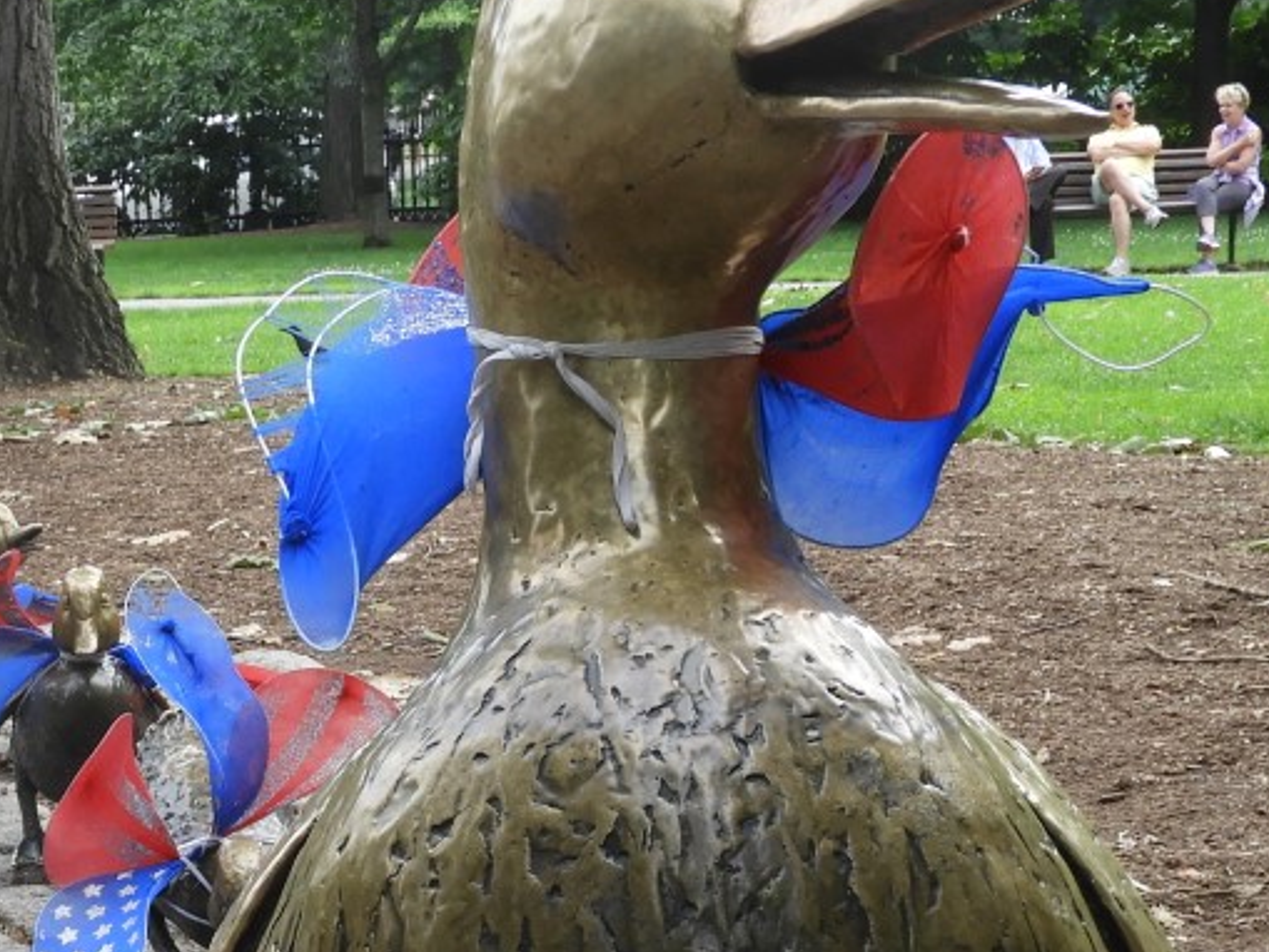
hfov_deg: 19.7
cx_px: 304
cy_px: 1029
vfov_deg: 14.6
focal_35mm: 99
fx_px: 3630
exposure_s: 1/160
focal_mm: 6.3
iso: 100
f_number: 3.8
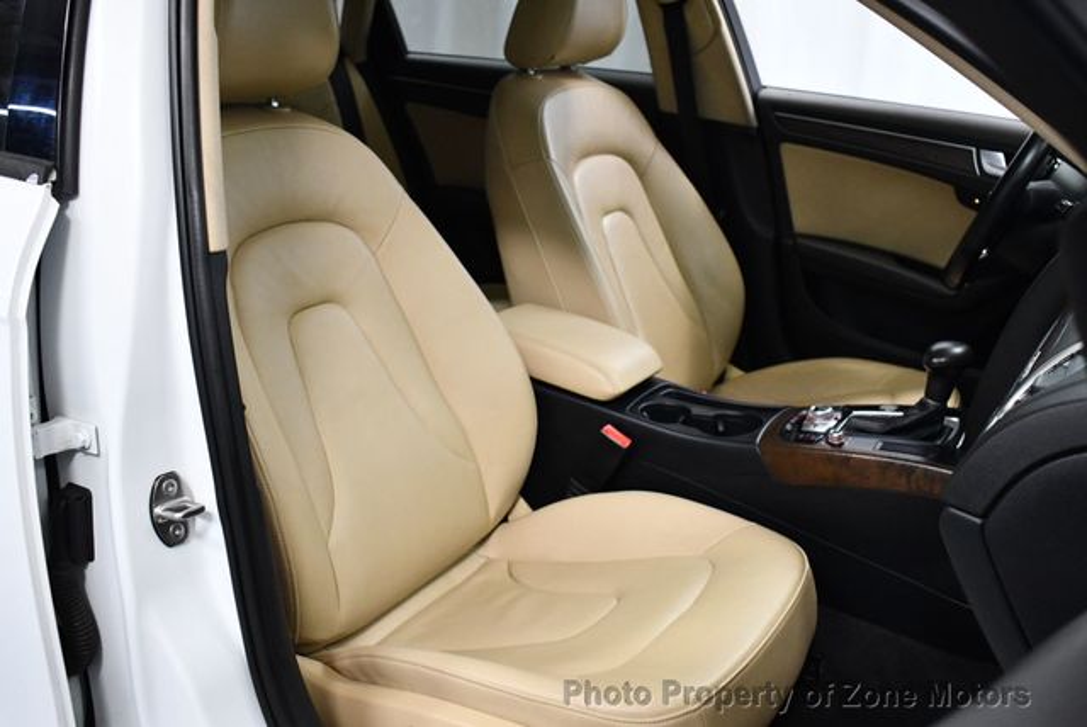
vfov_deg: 36.9
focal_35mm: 36
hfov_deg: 53.1
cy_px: 364
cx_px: 544
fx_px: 1088
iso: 2000
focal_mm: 18
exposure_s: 1/125
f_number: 3.5
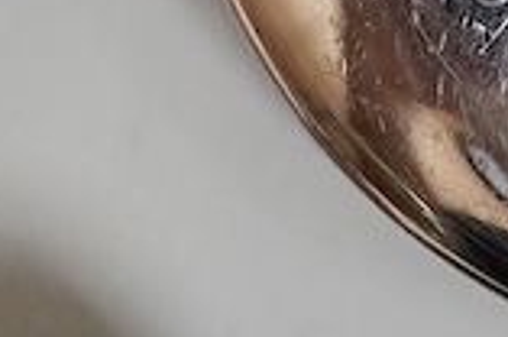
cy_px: -386
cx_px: 89
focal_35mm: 323
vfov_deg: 4.2
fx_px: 4549
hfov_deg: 6.4
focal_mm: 30
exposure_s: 1/400
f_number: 5
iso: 2500
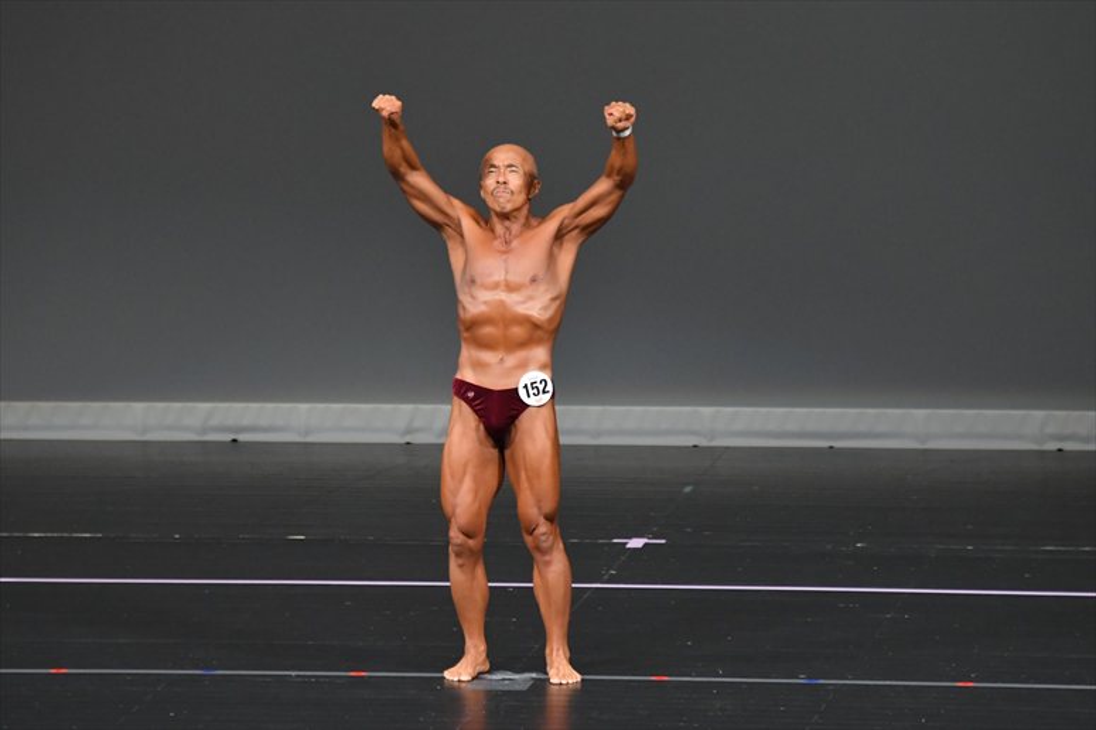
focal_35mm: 315
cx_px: 548
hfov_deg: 6.5
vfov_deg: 4.4
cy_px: 365
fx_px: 9585
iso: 4000
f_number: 5.6
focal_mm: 210
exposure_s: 1/400
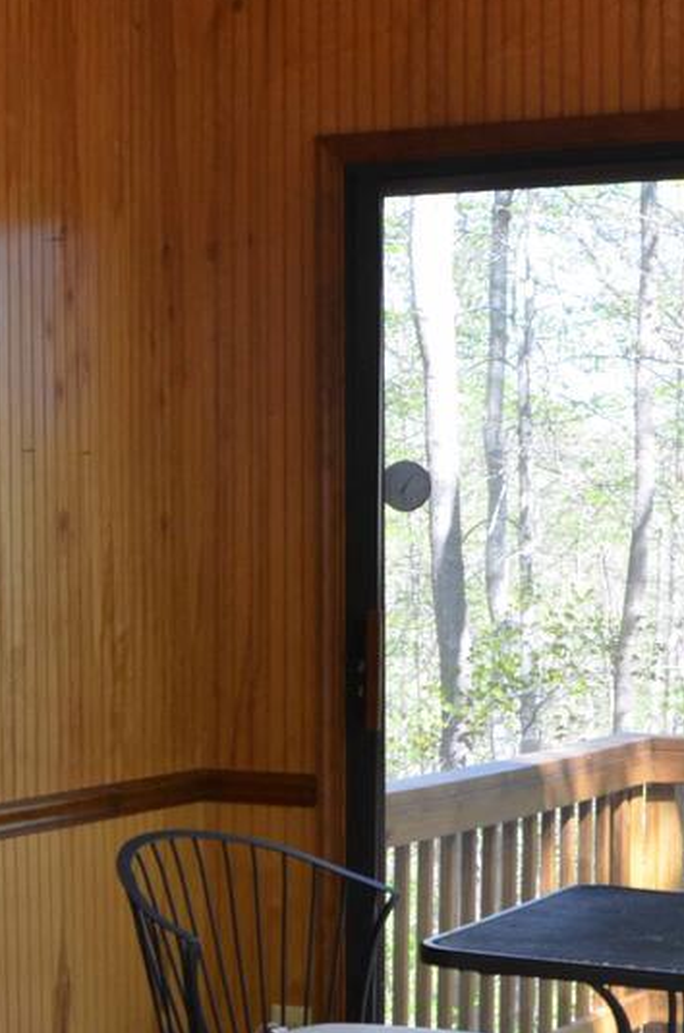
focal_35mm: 90
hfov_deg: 14.9
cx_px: 61
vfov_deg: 22.5
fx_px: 2591
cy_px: 697
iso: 400
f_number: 5.6
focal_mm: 21
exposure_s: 1/125
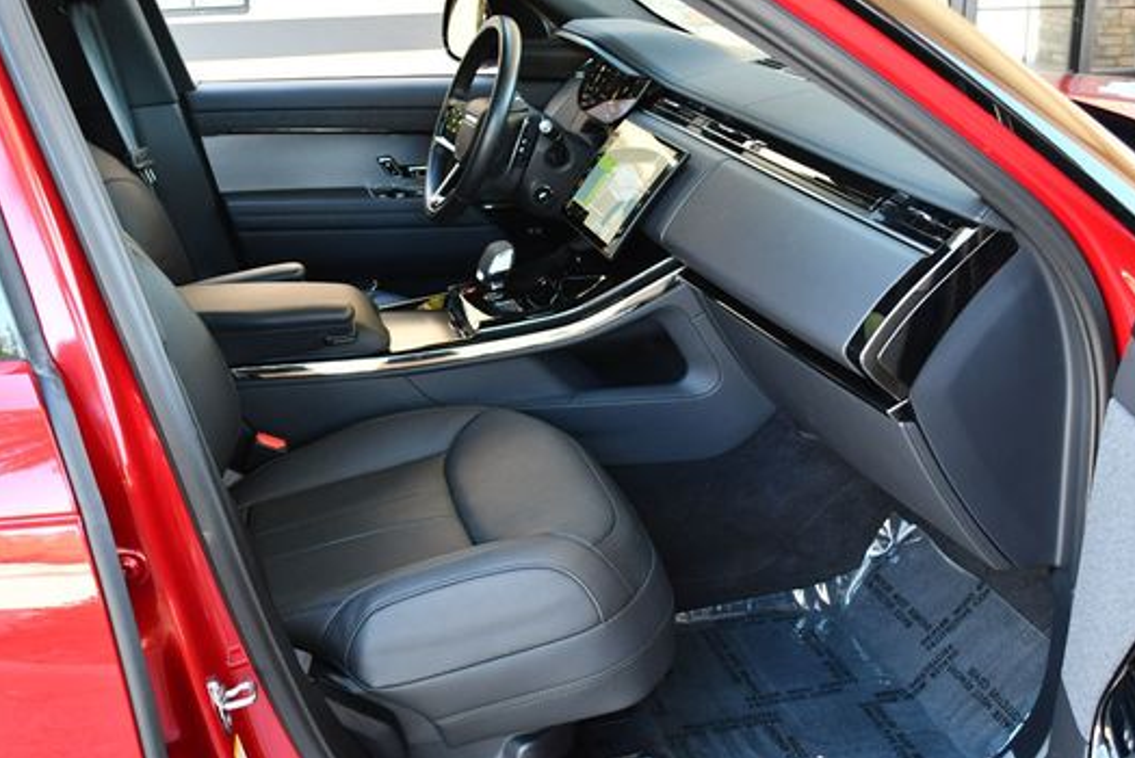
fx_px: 1388
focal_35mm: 44
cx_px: 516
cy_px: 427
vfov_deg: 30.5
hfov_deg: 44.4
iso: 800
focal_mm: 18
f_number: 3.5
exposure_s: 1/160
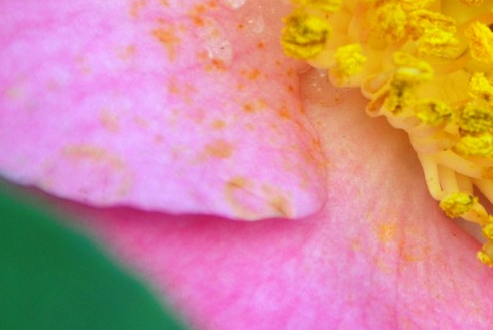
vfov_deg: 1.1
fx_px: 17563
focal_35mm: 1281
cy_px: 37
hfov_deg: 1.6
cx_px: 527
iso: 100
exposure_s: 1/80
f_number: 7.1
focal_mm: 270
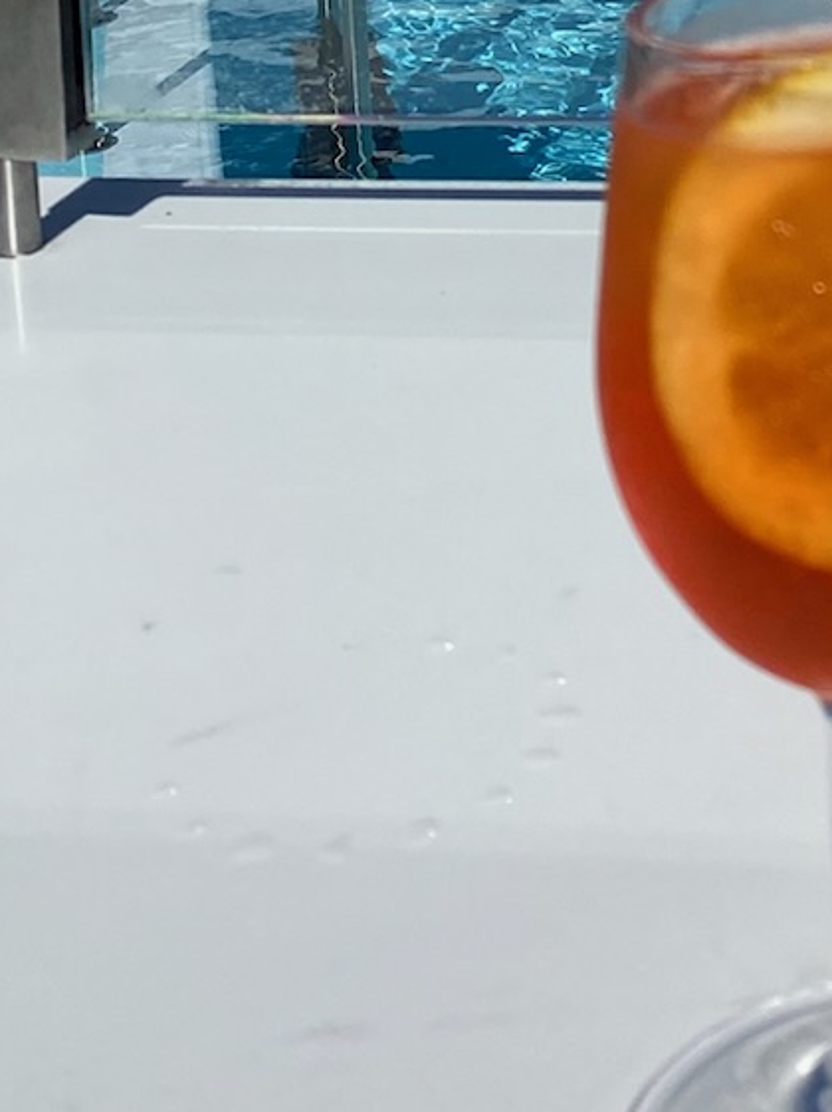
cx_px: 1187
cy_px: -549
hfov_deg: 14.6
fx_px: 3048
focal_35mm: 95
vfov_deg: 18.4
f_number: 1.8
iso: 40
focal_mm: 4.25
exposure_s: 1/10417
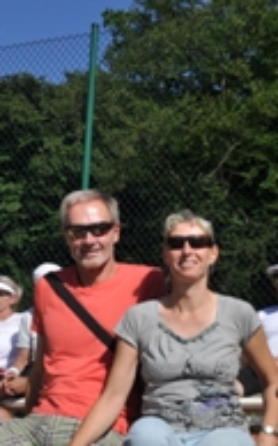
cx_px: 310
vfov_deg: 27.6
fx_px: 901
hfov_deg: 17.0
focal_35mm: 74
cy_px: 313
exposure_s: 1/2000
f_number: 8
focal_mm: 21
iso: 250
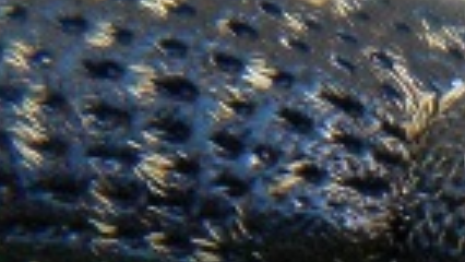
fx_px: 7142
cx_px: 612
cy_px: 413
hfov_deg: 3.7
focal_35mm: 579
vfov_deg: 2.1
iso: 155
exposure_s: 1/59.8
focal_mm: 15.1
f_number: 4.5
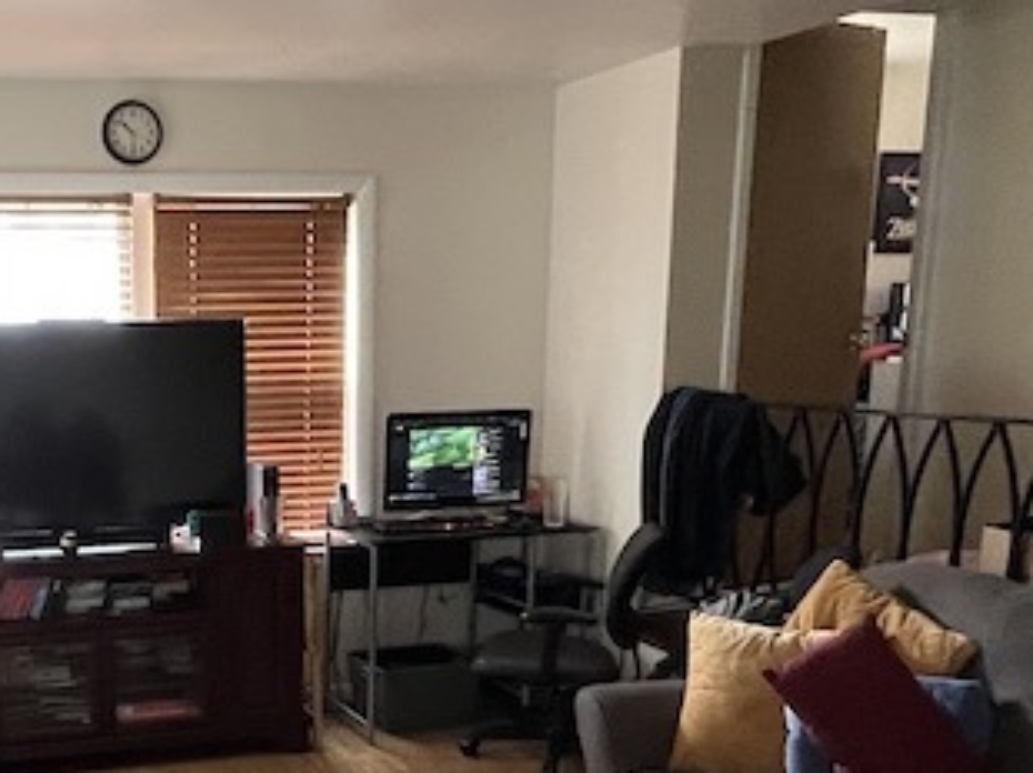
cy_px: 626
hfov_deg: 41.5
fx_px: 1282
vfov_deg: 32.6
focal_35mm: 43
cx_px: 167
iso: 400
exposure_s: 1/60
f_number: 1.8
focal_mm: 1.57
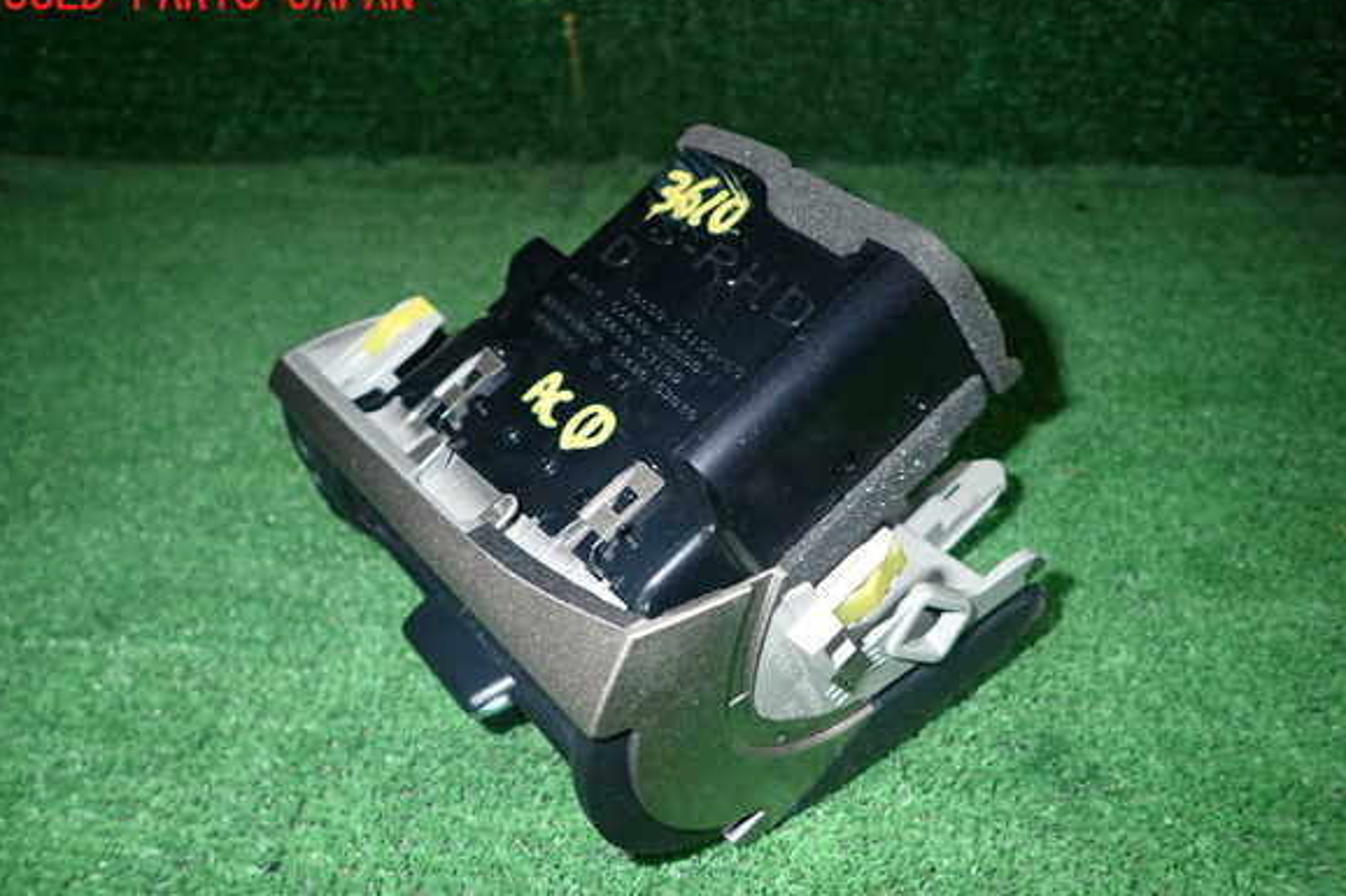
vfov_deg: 47.8
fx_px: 1009
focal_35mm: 27
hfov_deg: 67.4
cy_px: 489
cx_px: 689
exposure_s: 1/30
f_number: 5.6
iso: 320
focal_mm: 4.5
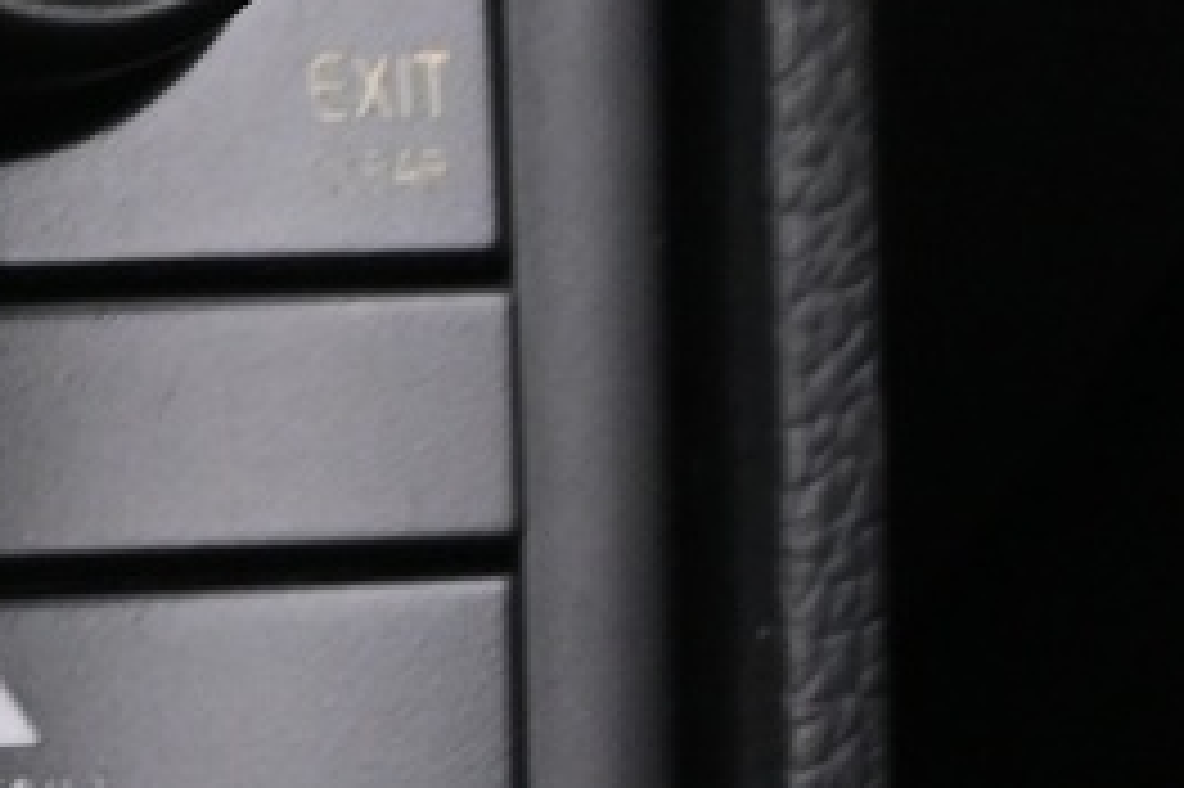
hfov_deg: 7.1
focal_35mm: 268
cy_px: 549
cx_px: -1958
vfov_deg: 5.1
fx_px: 8811
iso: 1600
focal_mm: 29
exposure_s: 1/6
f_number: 5.6
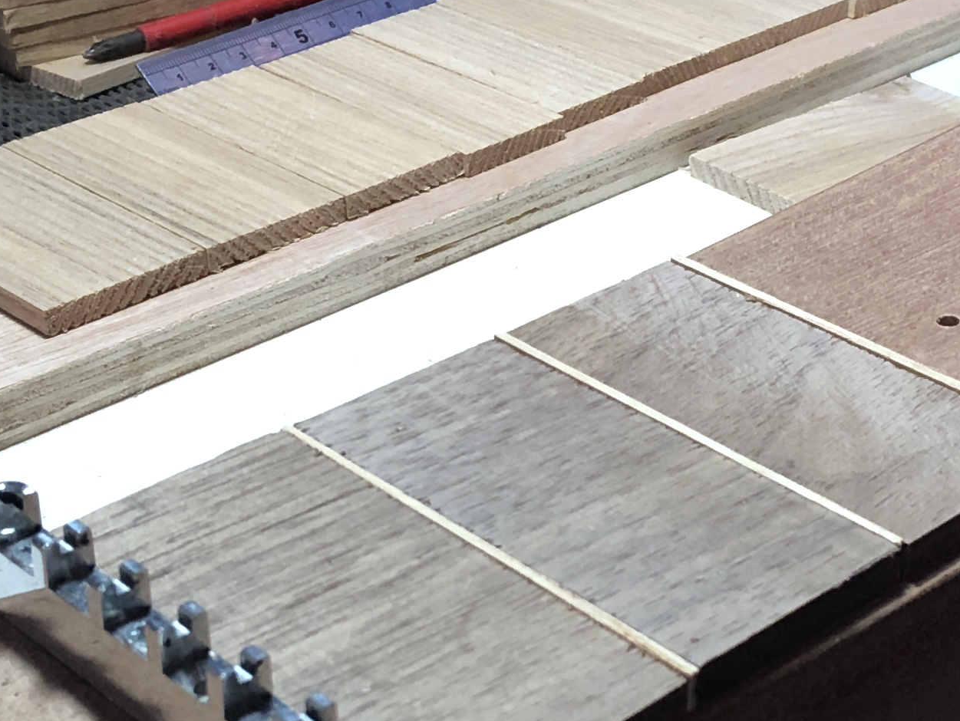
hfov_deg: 24.6
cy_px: 391
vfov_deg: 18.7
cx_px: 623
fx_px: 2192
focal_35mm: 79
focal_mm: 2.87
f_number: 2.2
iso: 80
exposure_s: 1/60
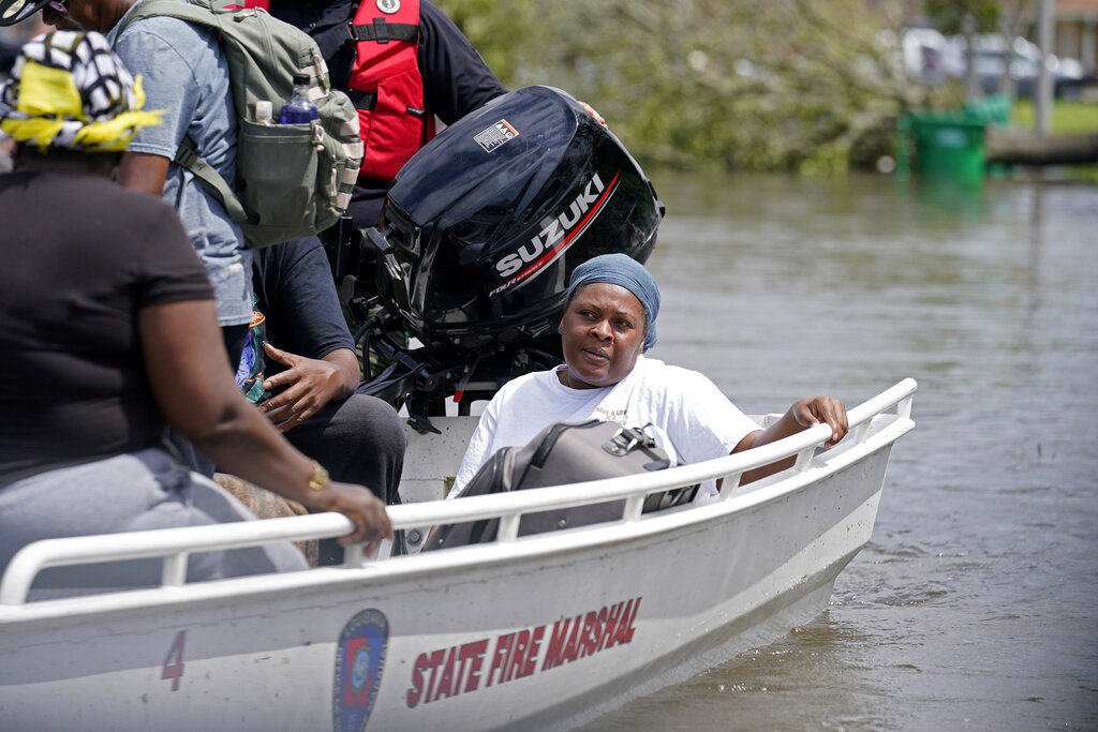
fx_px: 6100
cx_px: 549
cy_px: 366
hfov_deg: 10.3
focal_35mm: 200
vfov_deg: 6.9
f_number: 5
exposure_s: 1/5000
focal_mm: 200
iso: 800
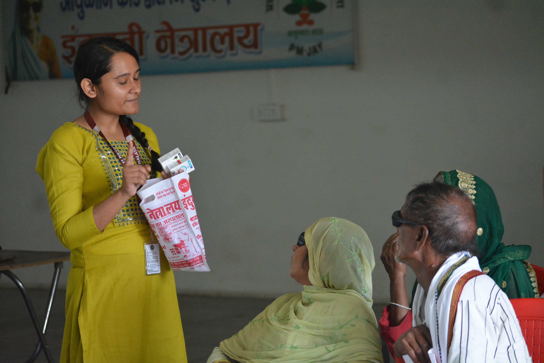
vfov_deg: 9.6
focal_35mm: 142
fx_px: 2154
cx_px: 272
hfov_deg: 14.4
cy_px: 182
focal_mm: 95
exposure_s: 1/125
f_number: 25
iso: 2500
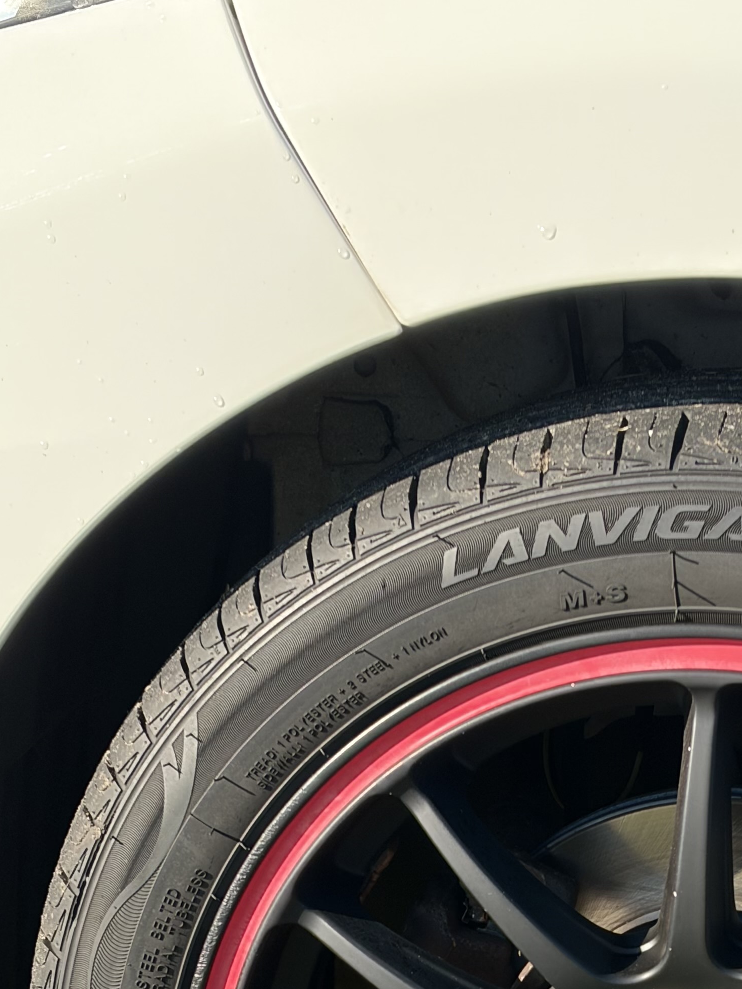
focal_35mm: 107
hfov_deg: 13.8
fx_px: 3057
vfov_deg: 17.9
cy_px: 978
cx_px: 599
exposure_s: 1/1393
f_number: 1.6
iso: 50
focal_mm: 5.96
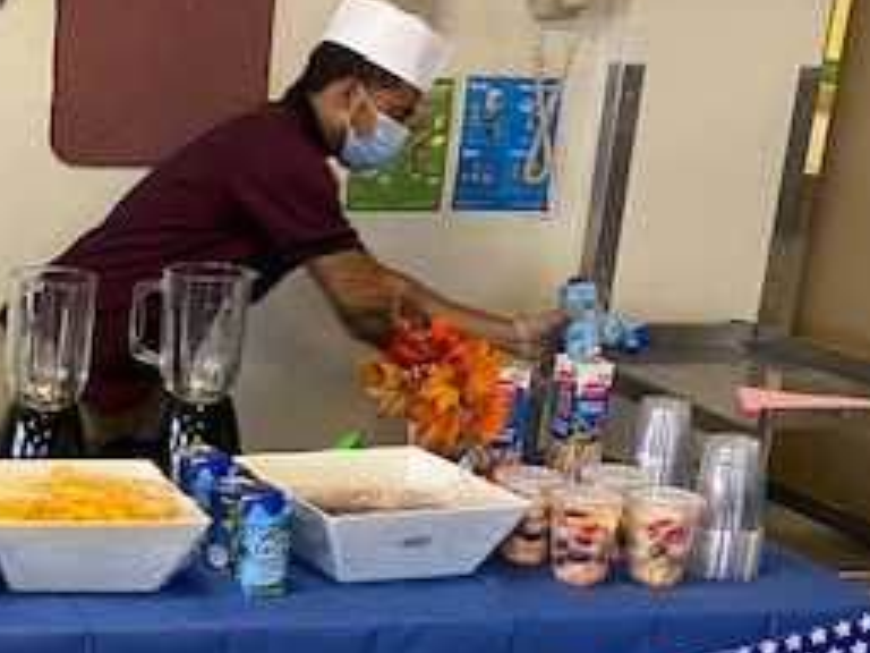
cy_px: 473
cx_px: -167
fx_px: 1634
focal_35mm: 65
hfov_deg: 26.6
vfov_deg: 22.4
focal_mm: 4.25
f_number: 1.8
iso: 250
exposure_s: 1/60
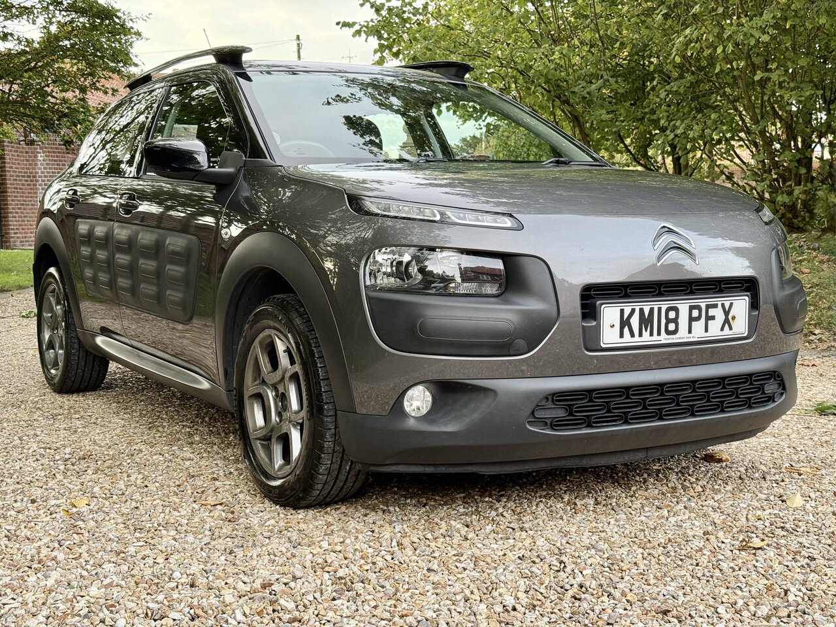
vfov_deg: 30.3
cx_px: 418
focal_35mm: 48
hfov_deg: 39.7
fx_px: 1159
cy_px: 314
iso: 100
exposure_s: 1/81
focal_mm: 6.76
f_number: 1.78
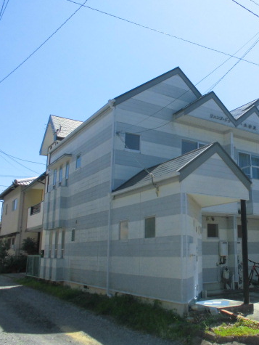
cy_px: 174
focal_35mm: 35
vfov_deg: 52.6
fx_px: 349
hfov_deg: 39.4
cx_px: 202
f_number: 3.5
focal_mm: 4.6
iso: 100
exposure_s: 1/640
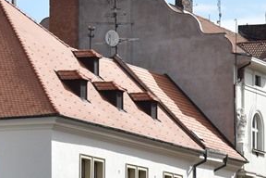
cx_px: 404
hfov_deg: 6.9
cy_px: 236
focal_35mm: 294
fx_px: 2171
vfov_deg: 4.7
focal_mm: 55
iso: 100
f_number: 8
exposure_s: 1/250
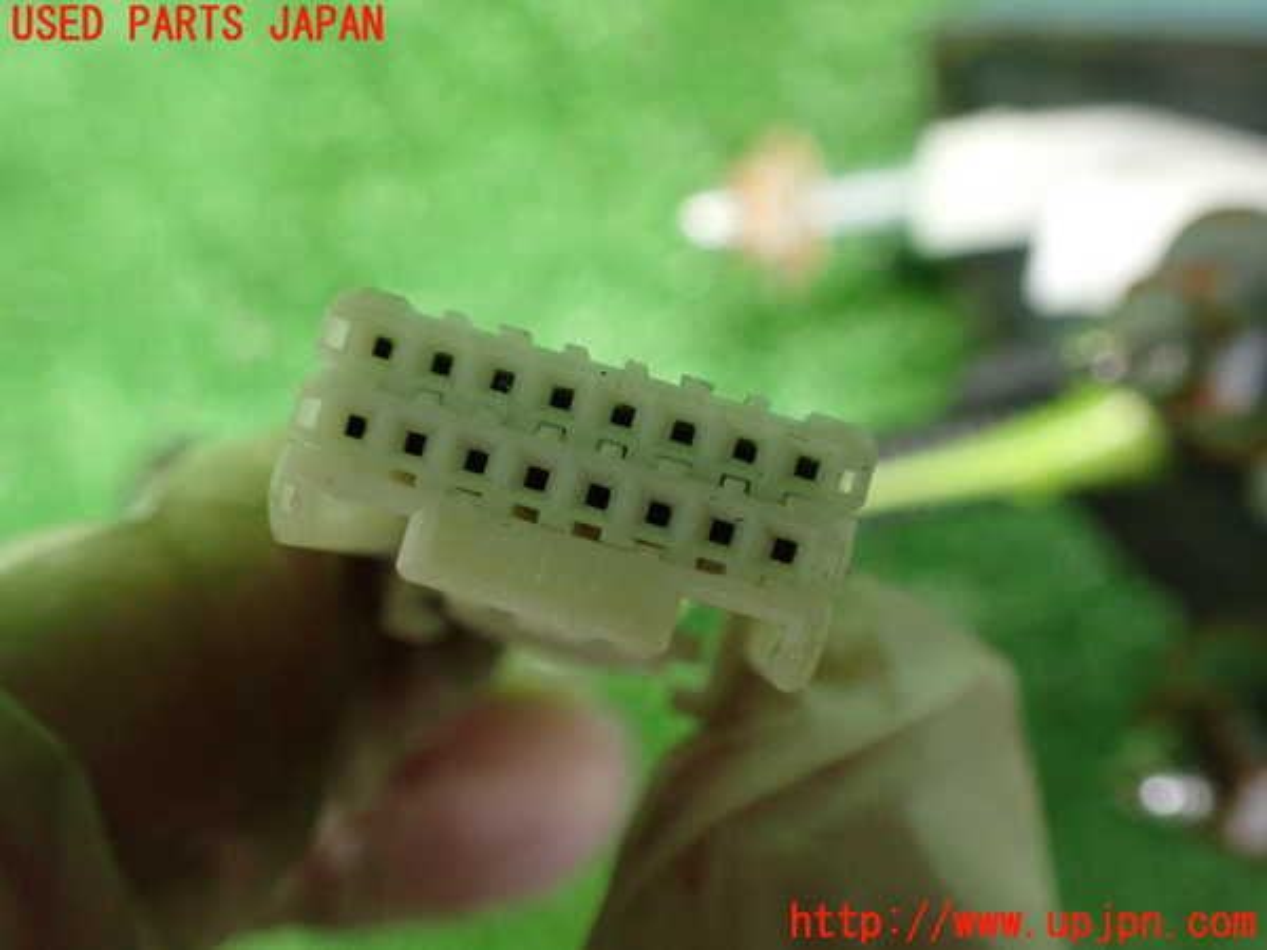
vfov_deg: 46.8
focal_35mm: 30
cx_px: 634
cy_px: 475
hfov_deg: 60.0
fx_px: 1098
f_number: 2.3
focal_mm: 5.4
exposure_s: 1/30
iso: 800
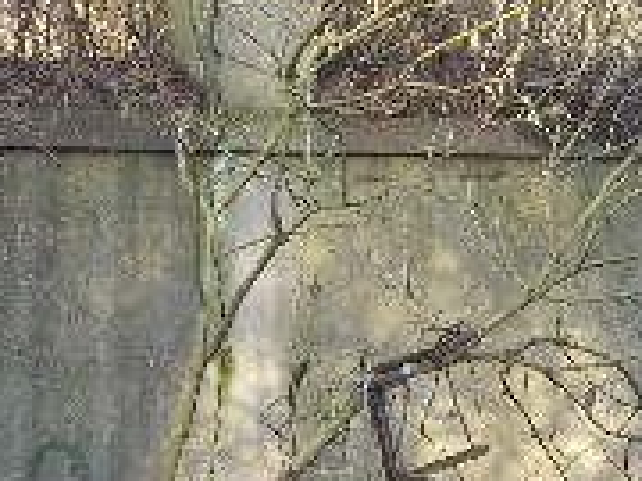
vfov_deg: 6.7
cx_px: 273
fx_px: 4080
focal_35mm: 220
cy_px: 404
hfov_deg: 9.0
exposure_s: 1/60
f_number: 4
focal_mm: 14.2
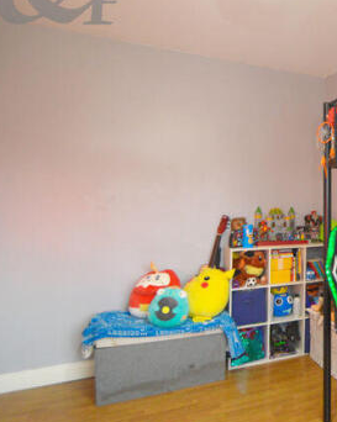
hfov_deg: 44.9
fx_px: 337
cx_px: 338
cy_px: 196
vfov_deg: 64.0
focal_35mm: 27
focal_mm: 10
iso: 1600
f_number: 3.5
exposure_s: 1/60
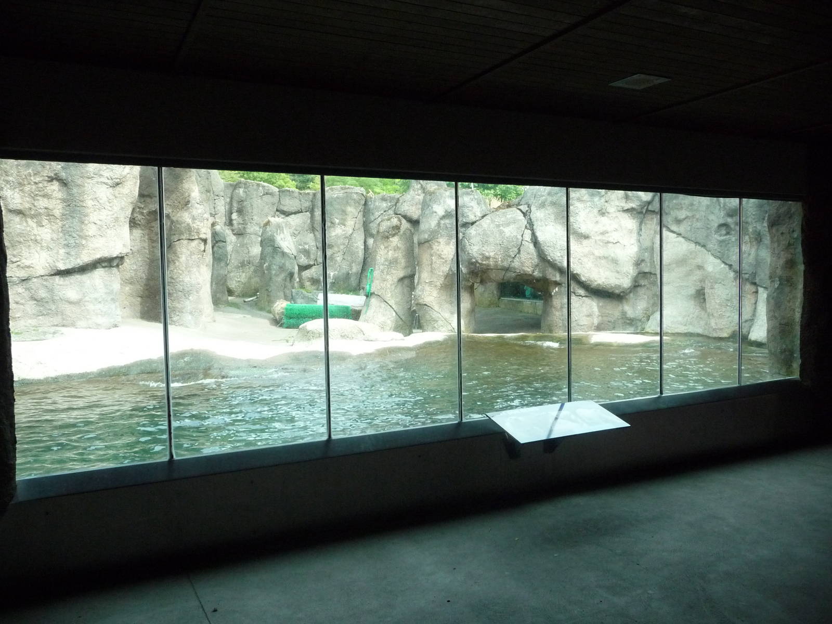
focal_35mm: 28
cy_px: 312
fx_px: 673
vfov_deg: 49.7
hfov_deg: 63.4
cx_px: 416
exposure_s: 1/320
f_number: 3.3
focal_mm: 4.7
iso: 400
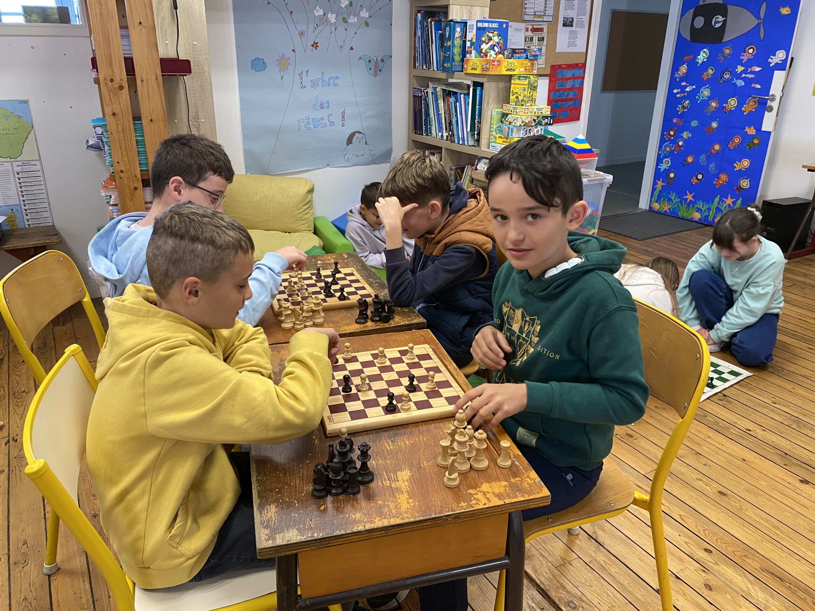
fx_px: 612
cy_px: 306
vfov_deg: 53.1
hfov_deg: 67.3
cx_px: 408
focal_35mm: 26
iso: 100
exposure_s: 1/50
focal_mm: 4.25
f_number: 1.8
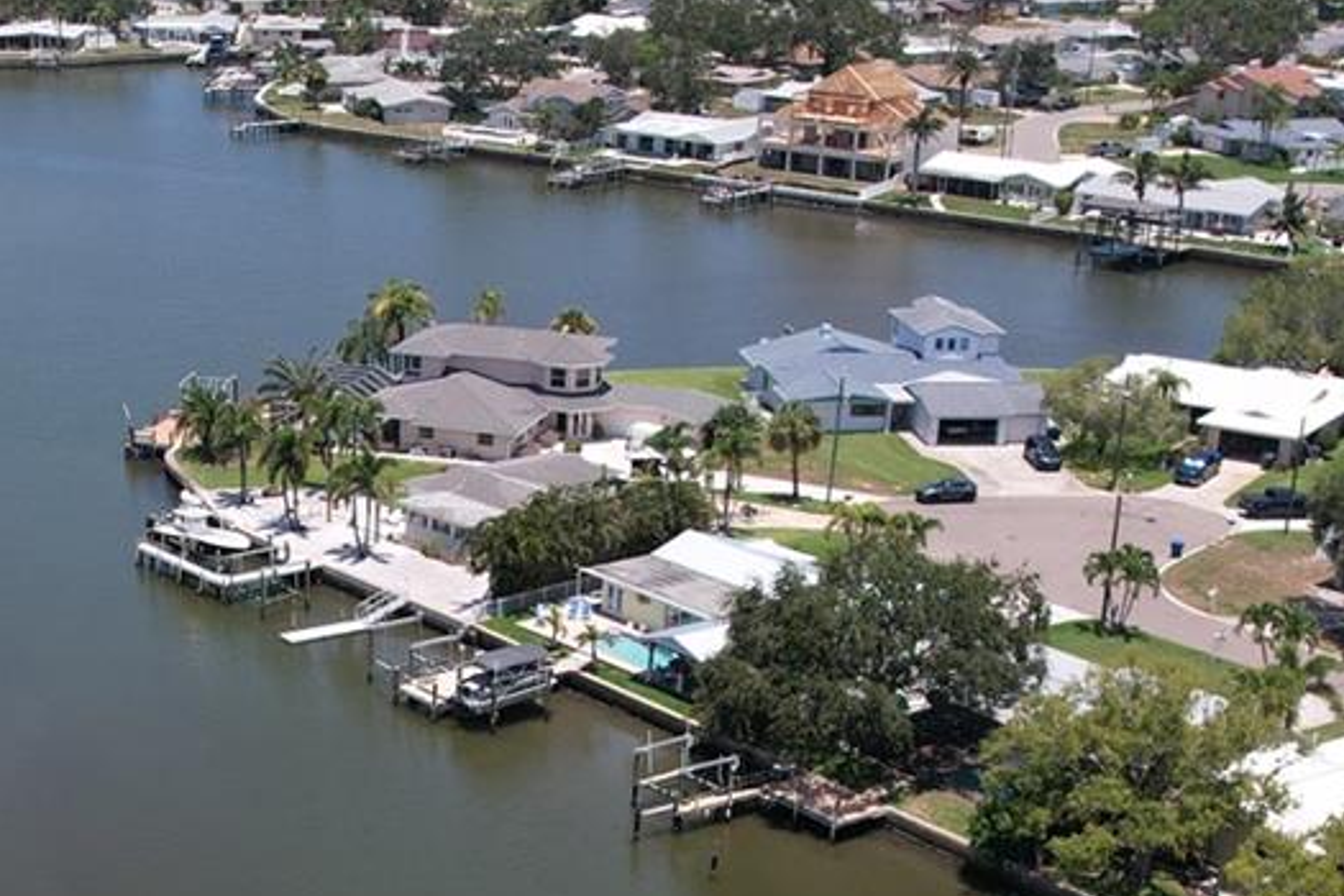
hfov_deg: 29.1
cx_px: 200
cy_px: 904
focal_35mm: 67
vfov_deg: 19.7
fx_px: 2501
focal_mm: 8.38
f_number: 2.8
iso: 100
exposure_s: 1/2000
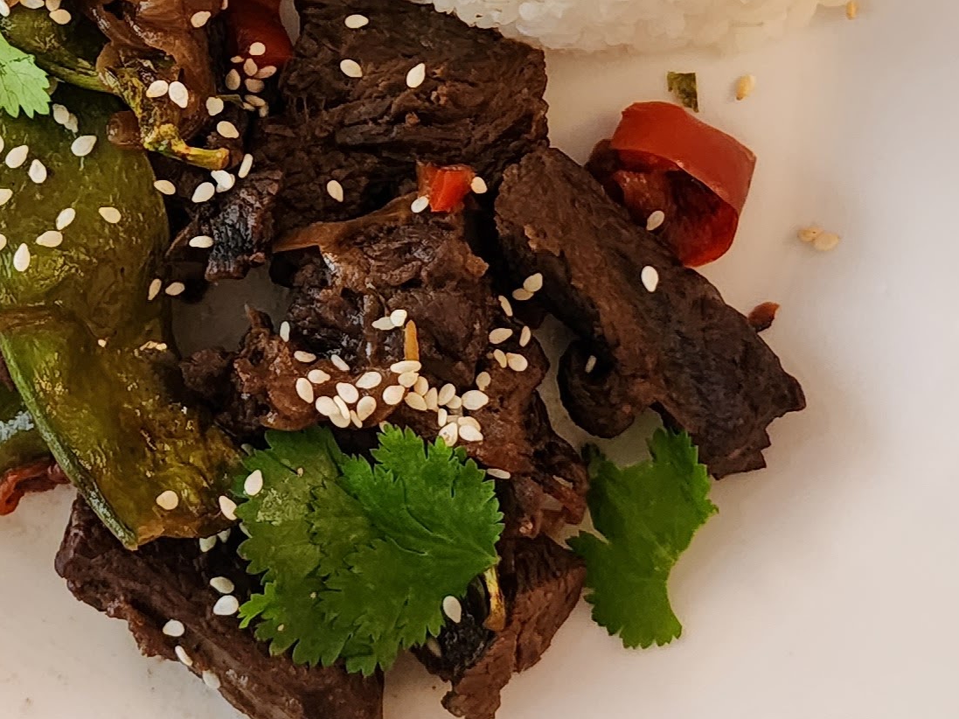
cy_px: 60
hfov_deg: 30.5
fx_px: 1745
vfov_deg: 22.7
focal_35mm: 63
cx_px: 320
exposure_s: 1/100
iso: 1000
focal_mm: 6.4
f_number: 1.8
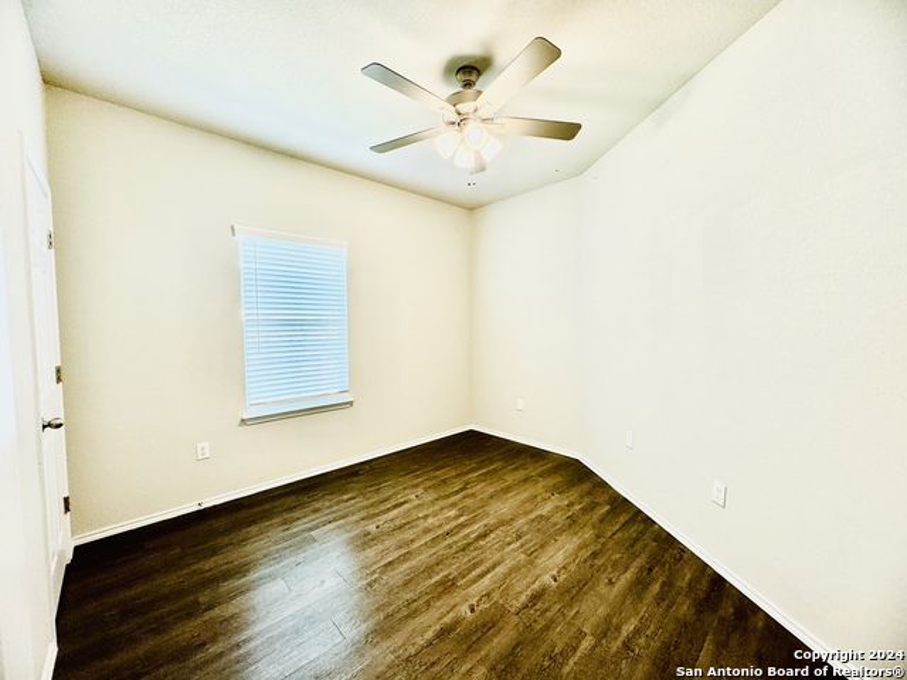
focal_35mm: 14
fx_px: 367
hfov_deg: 102.1
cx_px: 454
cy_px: 340
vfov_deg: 85.7
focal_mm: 2.22
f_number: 2.2
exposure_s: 1/120
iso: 160
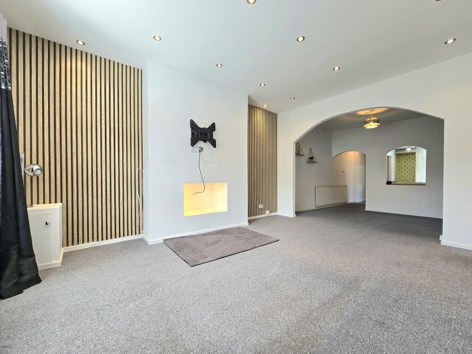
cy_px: 177
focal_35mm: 13
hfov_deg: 106.2
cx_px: 236
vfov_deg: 89.9
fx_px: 177
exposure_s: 1/101
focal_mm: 2.2
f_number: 2.2
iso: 64
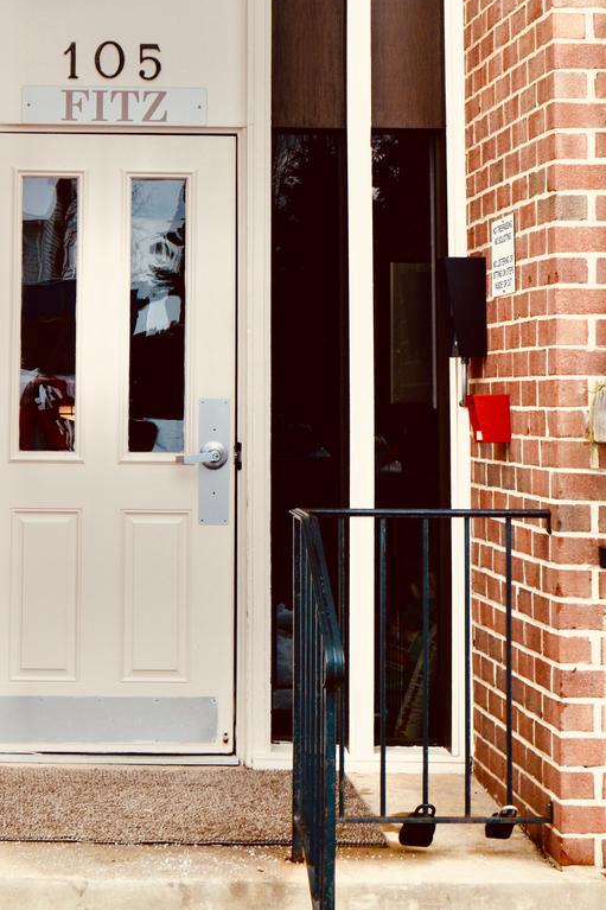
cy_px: 138
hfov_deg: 17.3
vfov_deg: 25.4
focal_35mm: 78
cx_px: 93
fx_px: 1970
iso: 100
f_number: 7.1
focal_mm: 26
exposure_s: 1/200
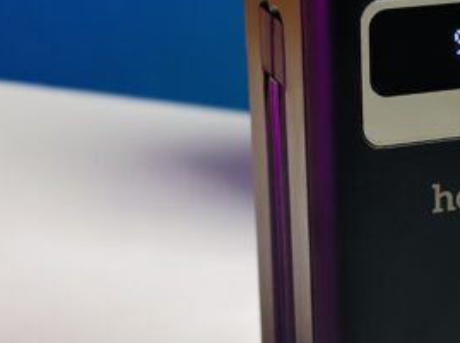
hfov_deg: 13.5
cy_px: 145
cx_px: 503
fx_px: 1898
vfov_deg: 10.3
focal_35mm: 143
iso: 200
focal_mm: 6.86
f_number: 1.78
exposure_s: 1/50
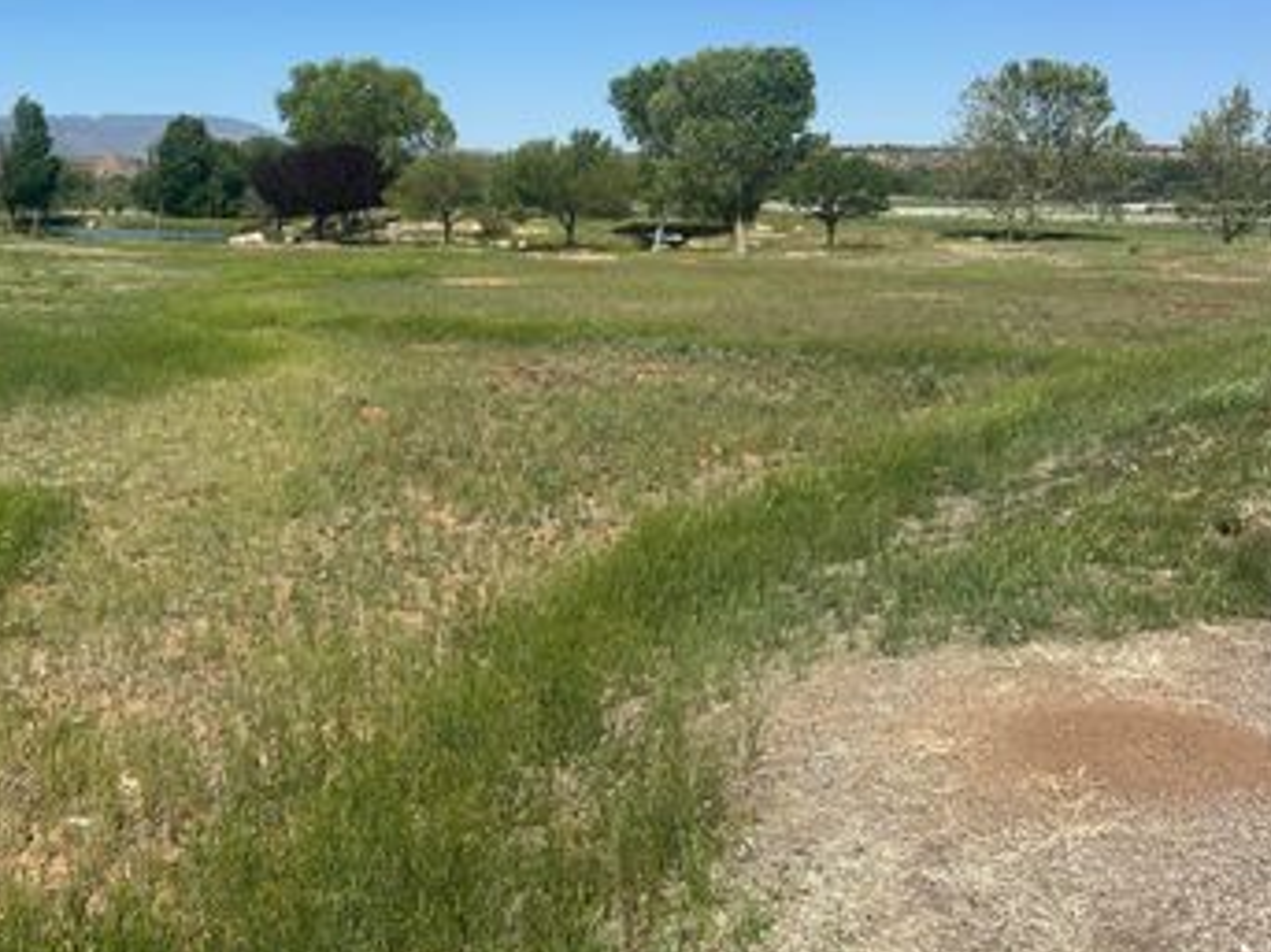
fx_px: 1285
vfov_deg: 39.9
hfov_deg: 51.2
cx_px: 378
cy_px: 272
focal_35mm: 35
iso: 80
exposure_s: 1/5525
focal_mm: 6.86
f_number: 1.78
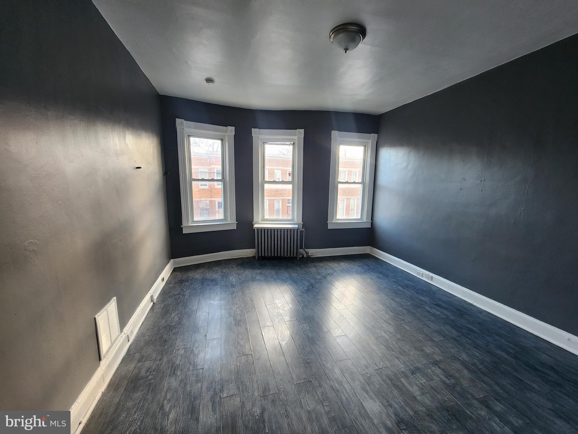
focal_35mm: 13
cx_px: 289
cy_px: 217
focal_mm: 2.2
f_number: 2.2
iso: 200
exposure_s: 1/60
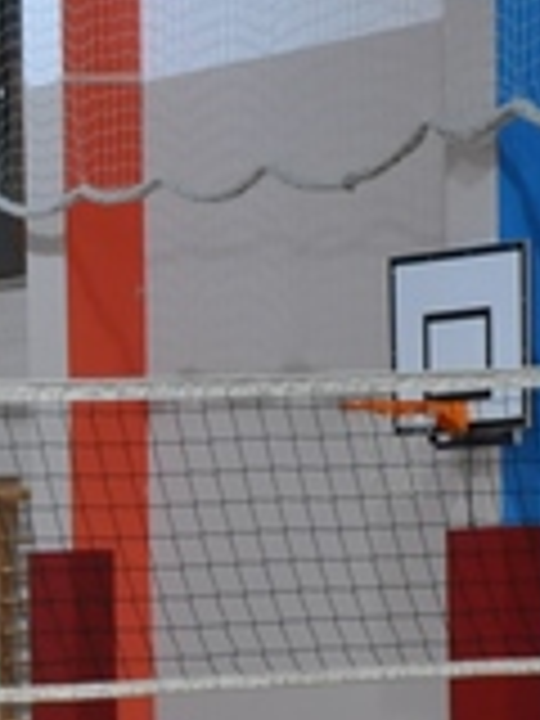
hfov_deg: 5.3
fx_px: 5699
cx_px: -526
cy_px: 803
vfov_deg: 7.2
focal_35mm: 274
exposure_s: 1/40
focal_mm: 38
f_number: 4.5
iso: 800
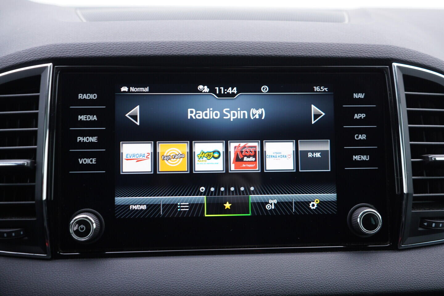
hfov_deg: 53.1
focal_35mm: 36
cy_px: 148
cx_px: 222
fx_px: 444
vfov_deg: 36.9
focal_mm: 24
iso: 200
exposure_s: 1/40
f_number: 2.8
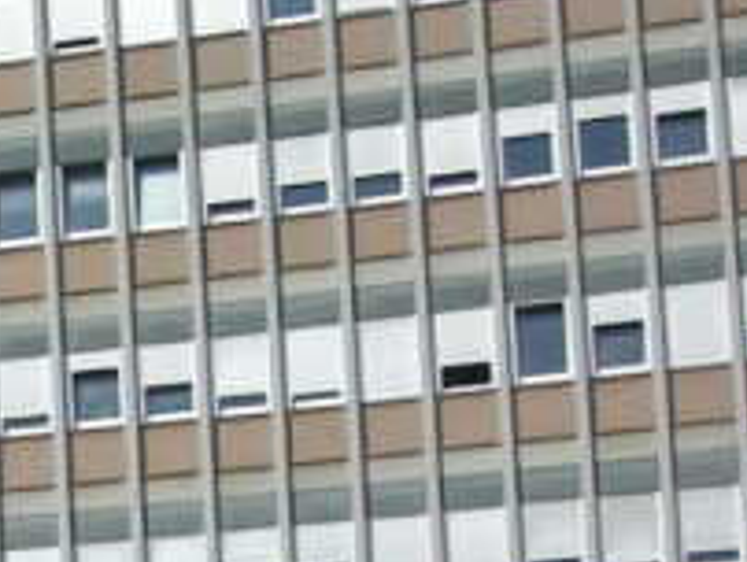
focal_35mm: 173
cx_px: -1021
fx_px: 3738
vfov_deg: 8.4
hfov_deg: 10.0
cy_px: 813
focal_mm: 5.7
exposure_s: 1/423
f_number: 5.7
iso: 50
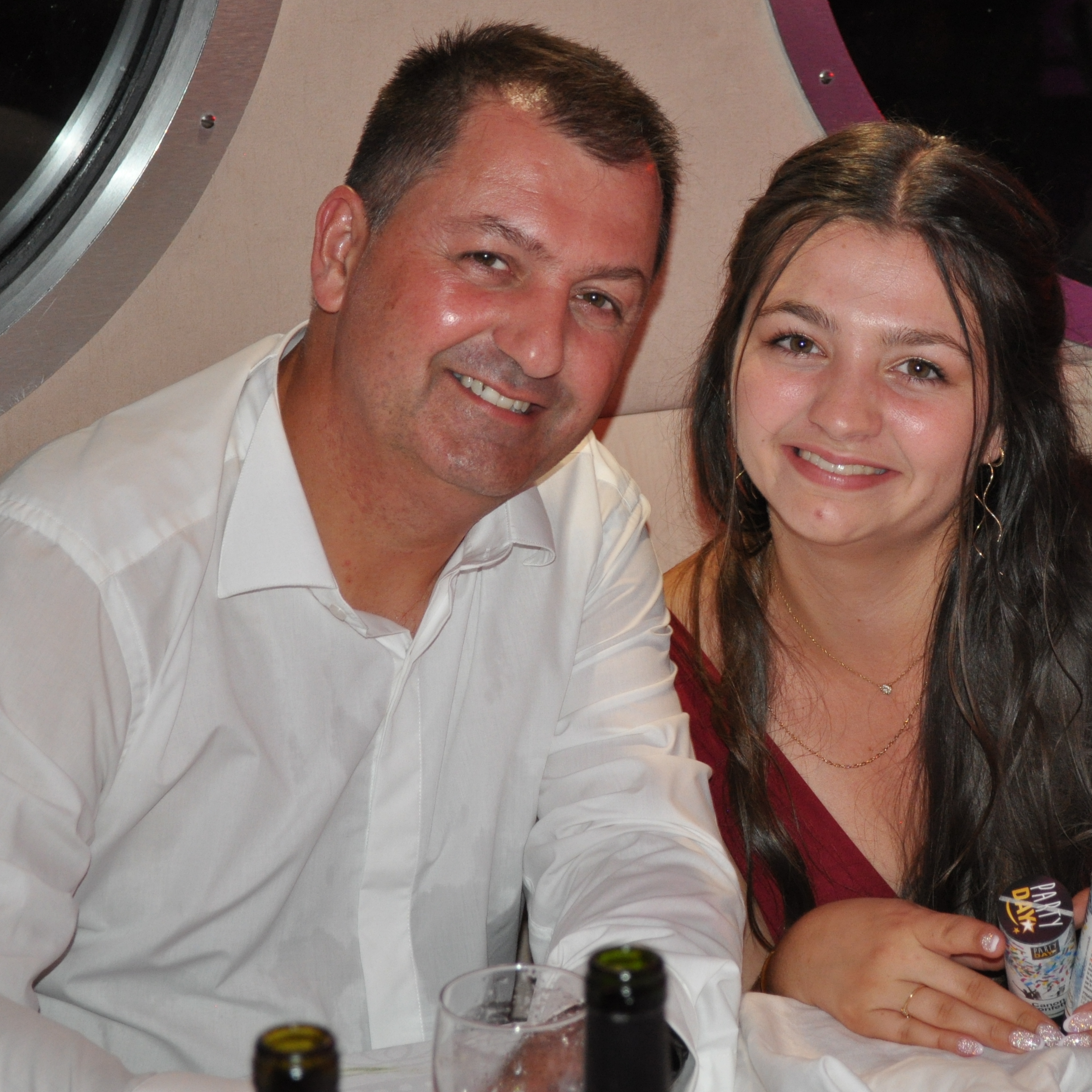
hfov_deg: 17.7
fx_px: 3498
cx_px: 669
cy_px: 451
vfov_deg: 17.7
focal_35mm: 98
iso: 800
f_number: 5.3
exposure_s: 1/60
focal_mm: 42
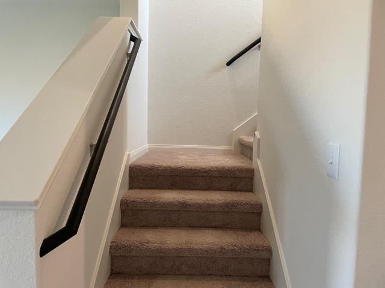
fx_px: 289
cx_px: 192
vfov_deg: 53.1
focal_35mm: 26
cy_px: 144
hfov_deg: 67.3
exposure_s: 1/60
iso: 200
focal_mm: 4.2
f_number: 1.6
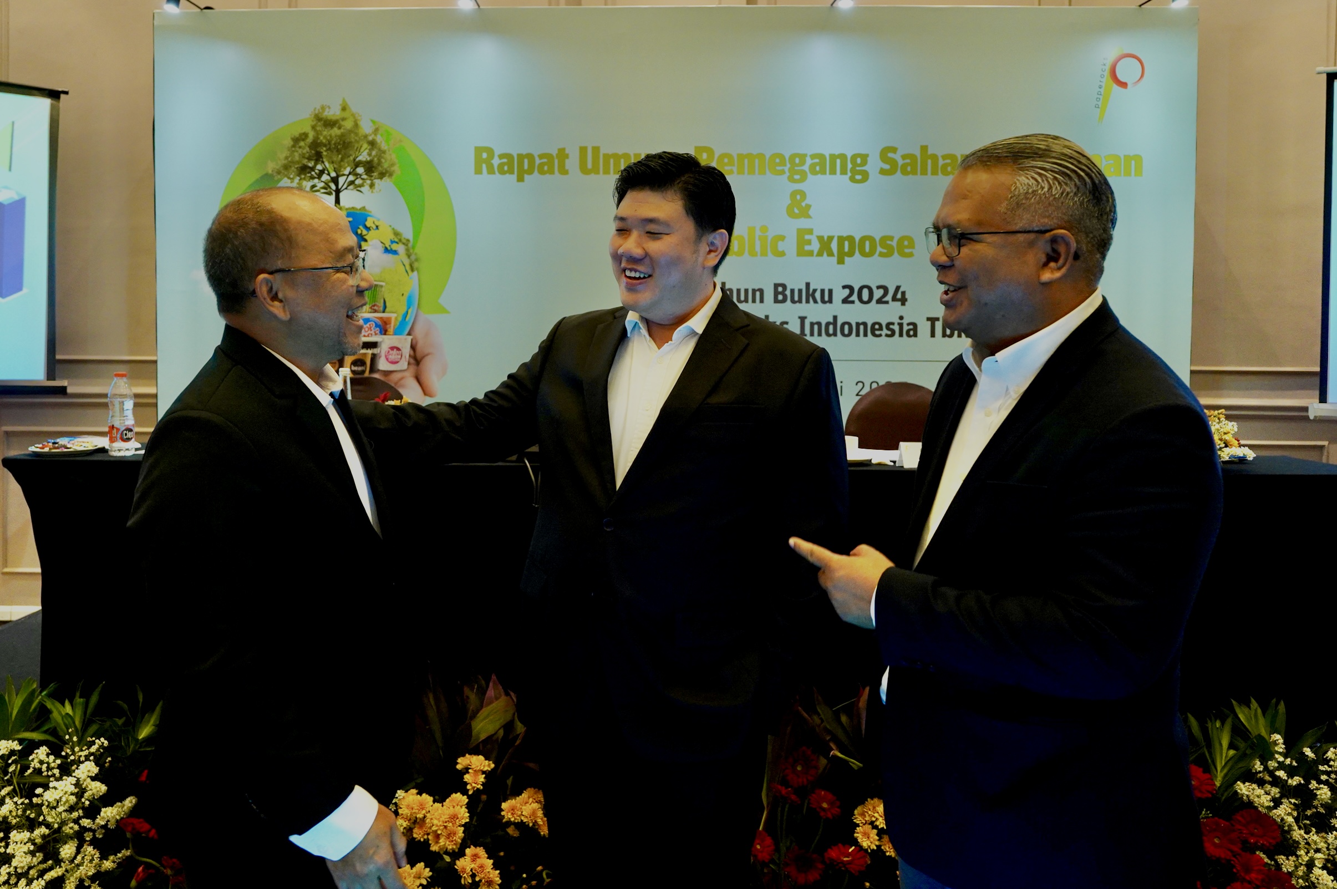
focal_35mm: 20
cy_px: 444
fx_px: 742
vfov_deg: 61.8
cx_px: 668
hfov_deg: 84.0
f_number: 4
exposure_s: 1/125
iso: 3200
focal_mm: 20
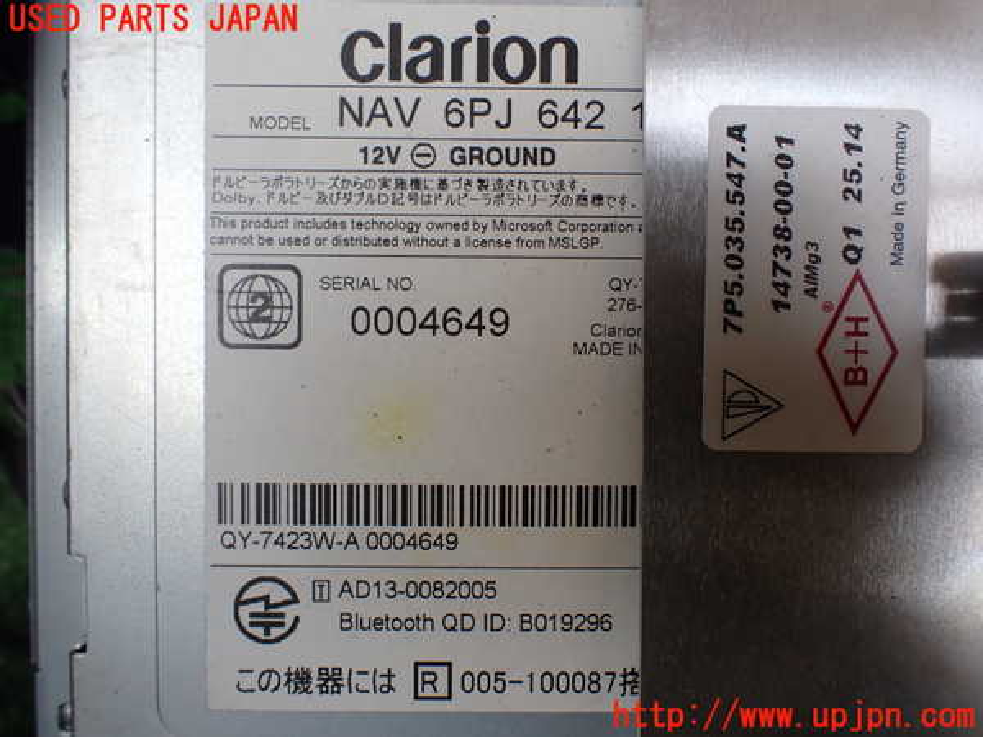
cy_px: 368
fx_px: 852
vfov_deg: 46.8
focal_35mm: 30
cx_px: 492
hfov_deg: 60.0
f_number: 3.2
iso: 100
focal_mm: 5.4
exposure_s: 1/125
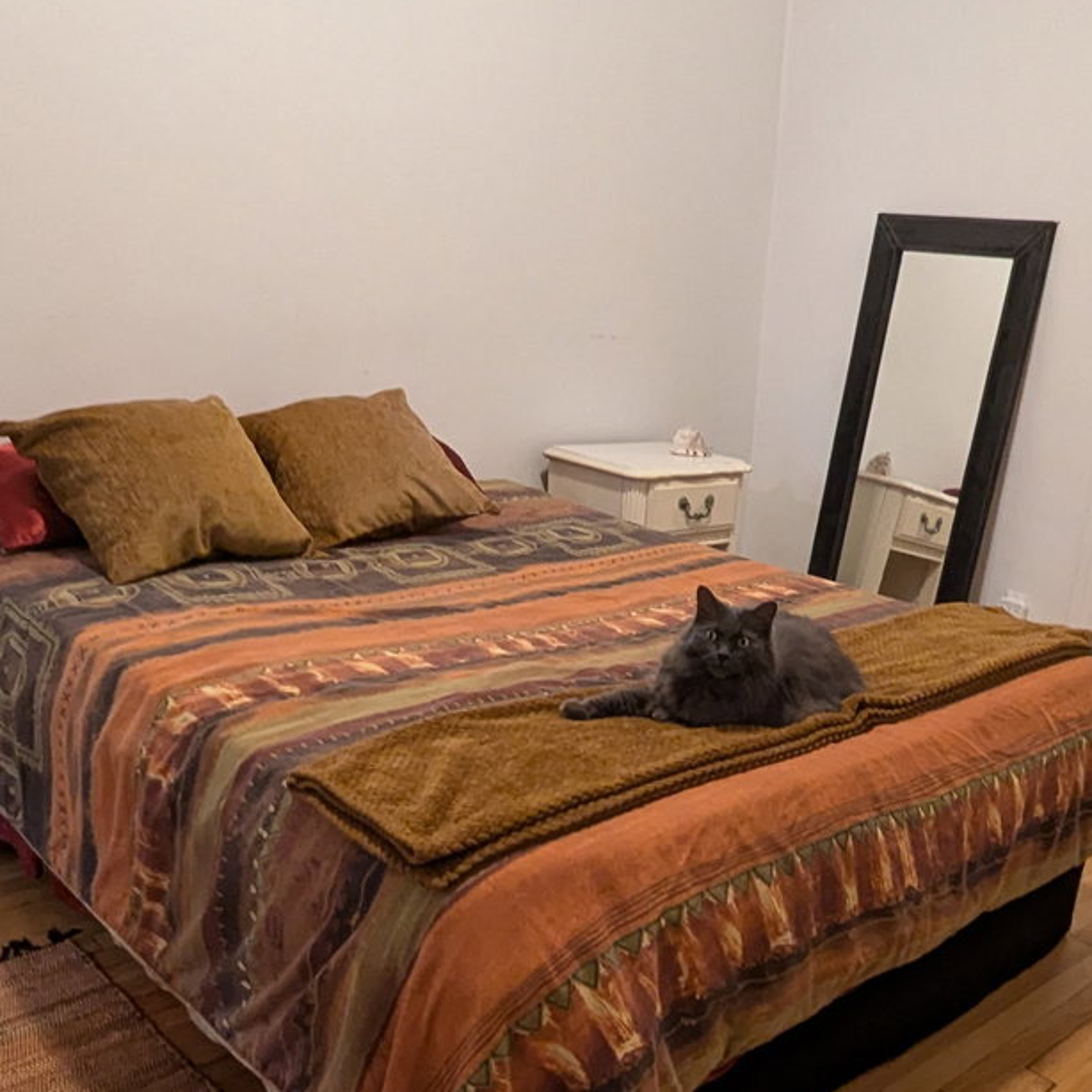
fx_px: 1071
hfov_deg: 53.3
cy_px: 735
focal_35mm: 30
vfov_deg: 52.9
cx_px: 697
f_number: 2.2
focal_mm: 1.95
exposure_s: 1/30
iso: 751
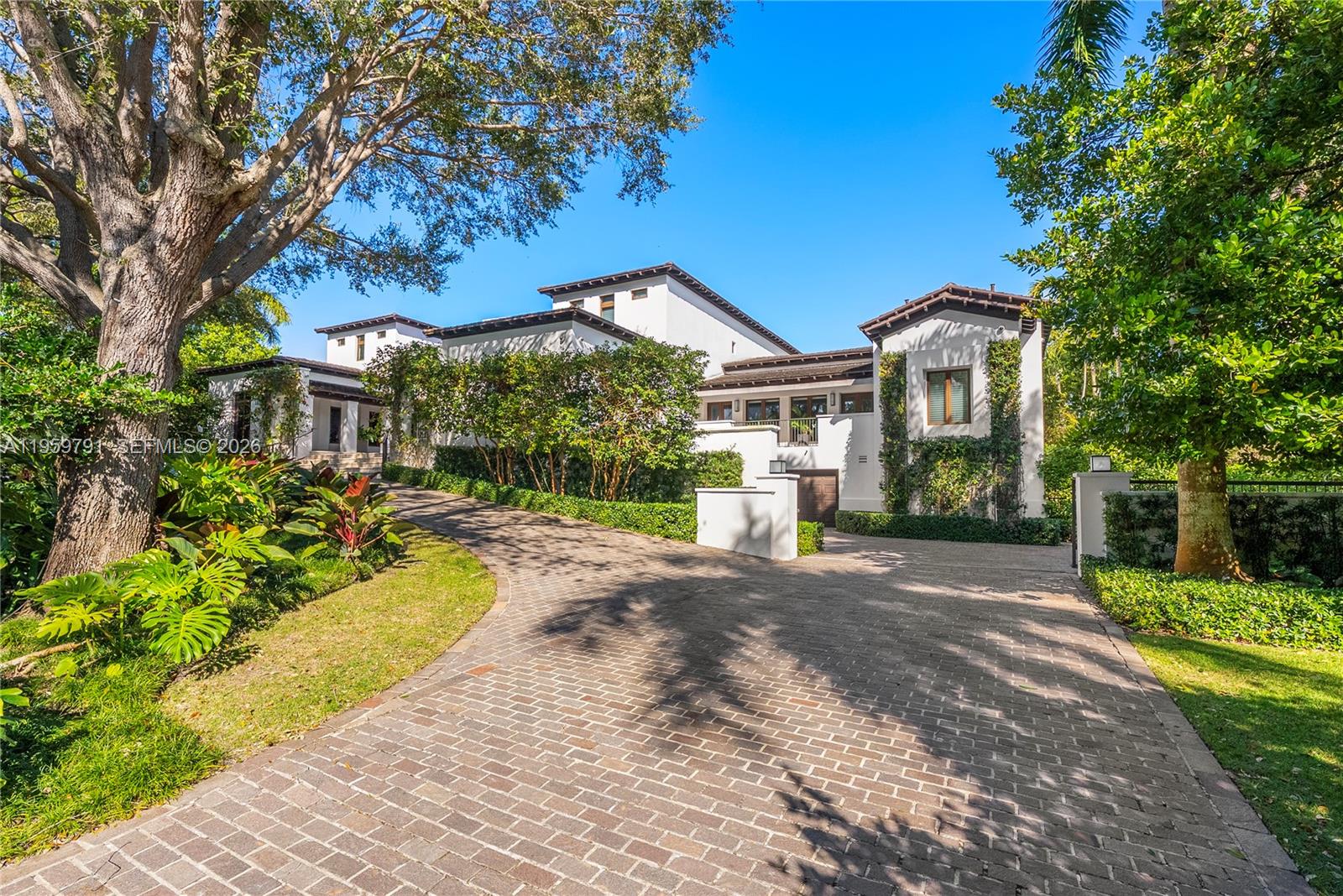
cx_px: 672
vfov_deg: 73.8
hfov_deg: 96.7
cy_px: 448
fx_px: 597
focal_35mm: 16
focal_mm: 16
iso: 200
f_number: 8
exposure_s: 1/400
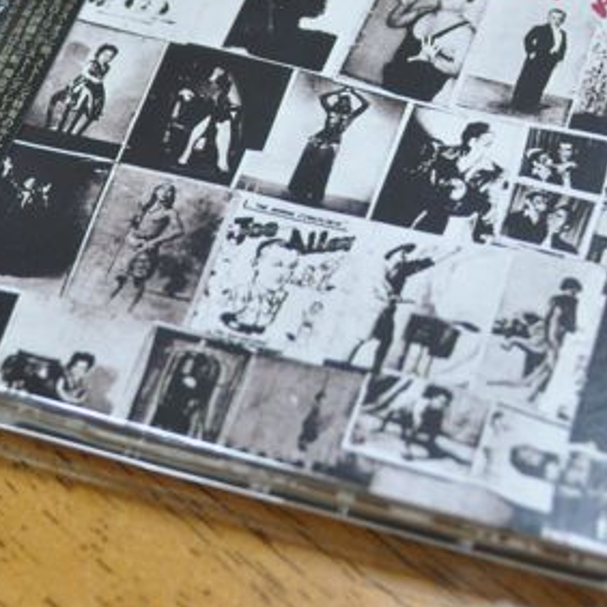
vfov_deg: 21.2
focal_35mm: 81
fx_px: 1607
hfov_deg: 21.4
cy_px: 158
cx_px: 331
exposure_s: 1/80
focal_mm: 28
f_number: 4.5
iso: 1250
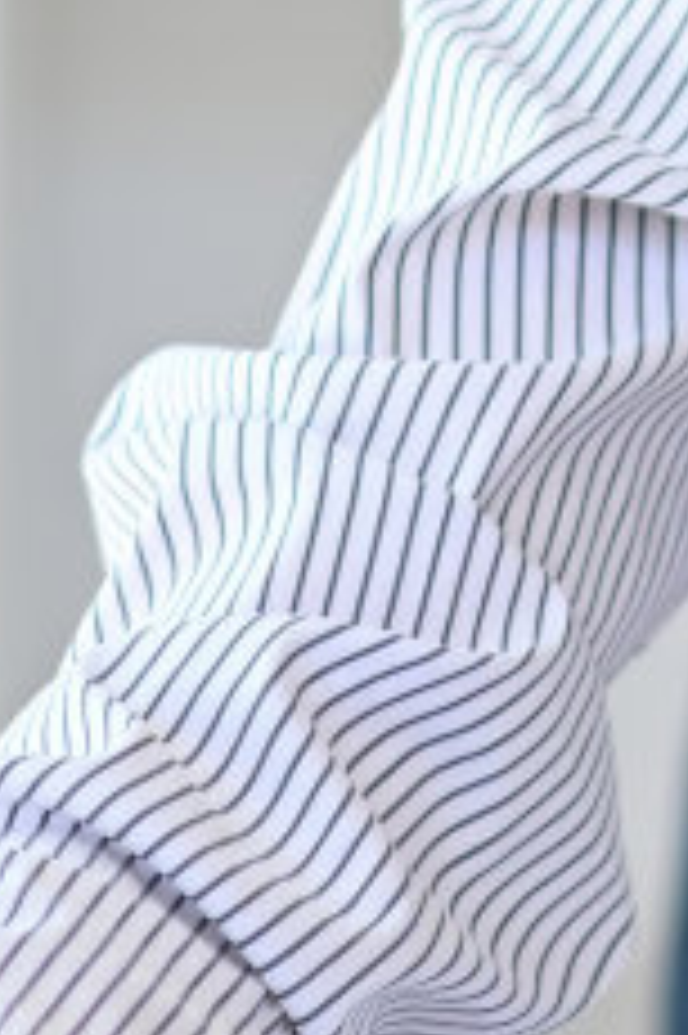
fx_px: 20985
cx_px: 1540
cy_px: -1048
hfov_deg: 1.9
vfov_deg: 2.8
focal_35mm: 731
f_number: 2
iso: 640
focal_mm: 105
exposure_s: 1/640
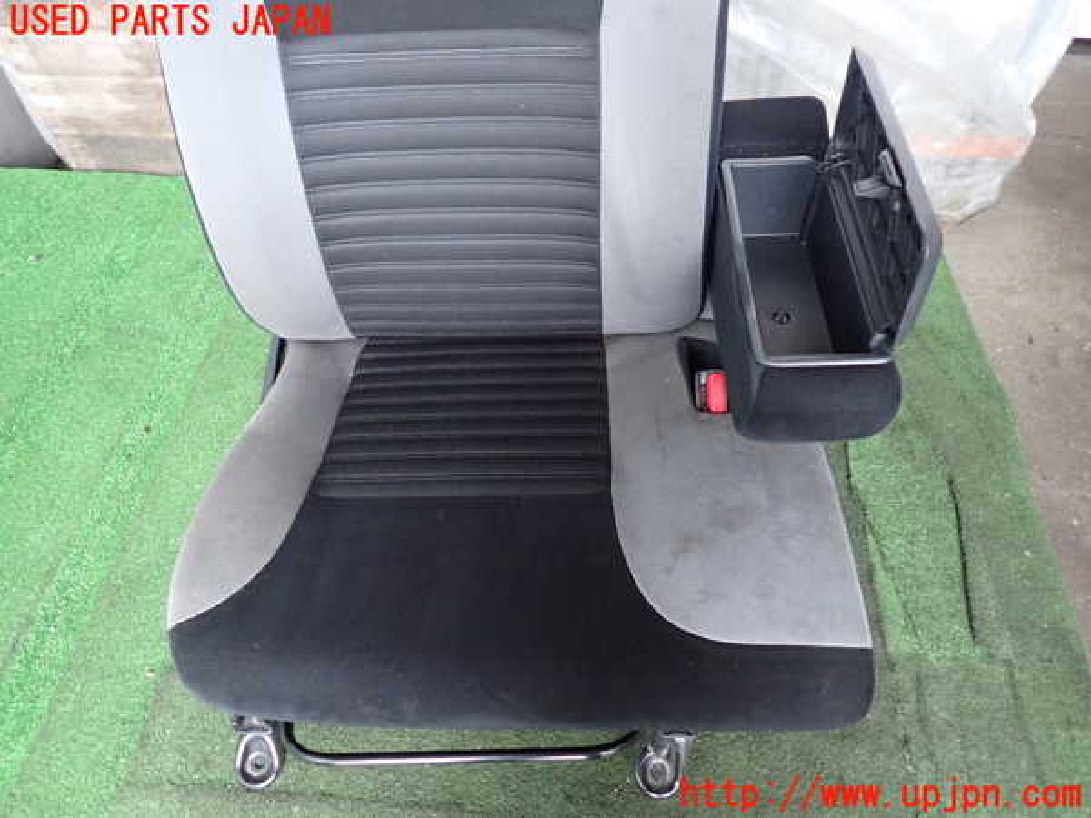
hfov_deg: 69.4
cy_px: 409
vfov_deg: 54.9
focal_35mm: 25
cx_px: 546
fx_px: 788
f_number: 2
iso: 800
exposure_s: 1/20
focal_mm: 4.5
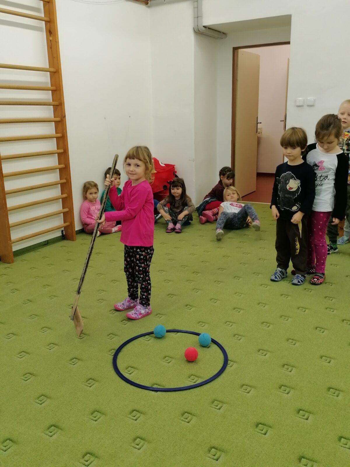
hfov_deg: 40.7
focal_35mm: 35
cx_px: 175
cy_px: 234
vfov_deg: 52.6
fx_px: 472
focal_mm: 4.75
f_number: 1.8
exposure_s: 1/50
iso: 100
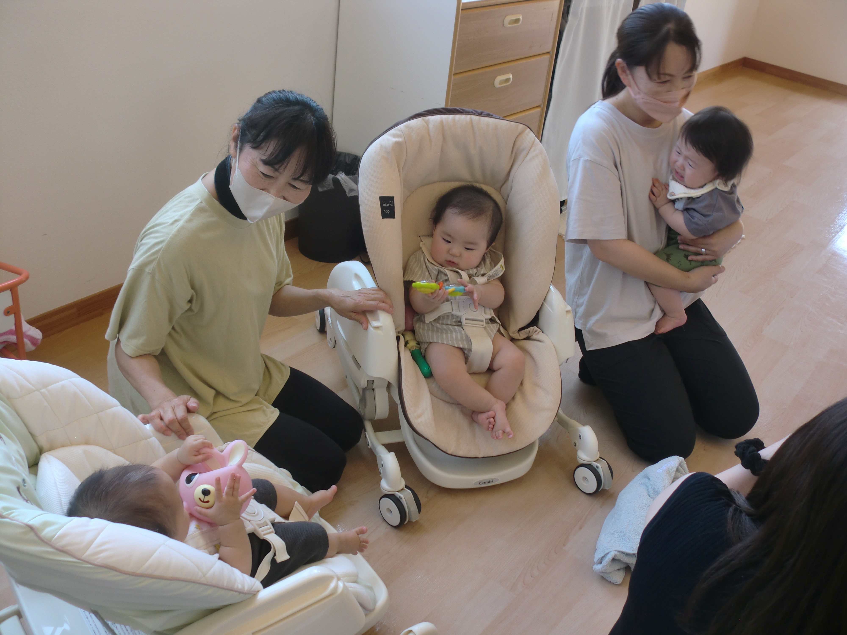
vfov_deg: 40.7
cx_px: 424
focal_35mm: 35
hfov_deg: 52.6
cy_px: 318
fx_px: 856
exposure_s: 1/60
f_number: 3.1
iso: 64
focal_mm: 6.3
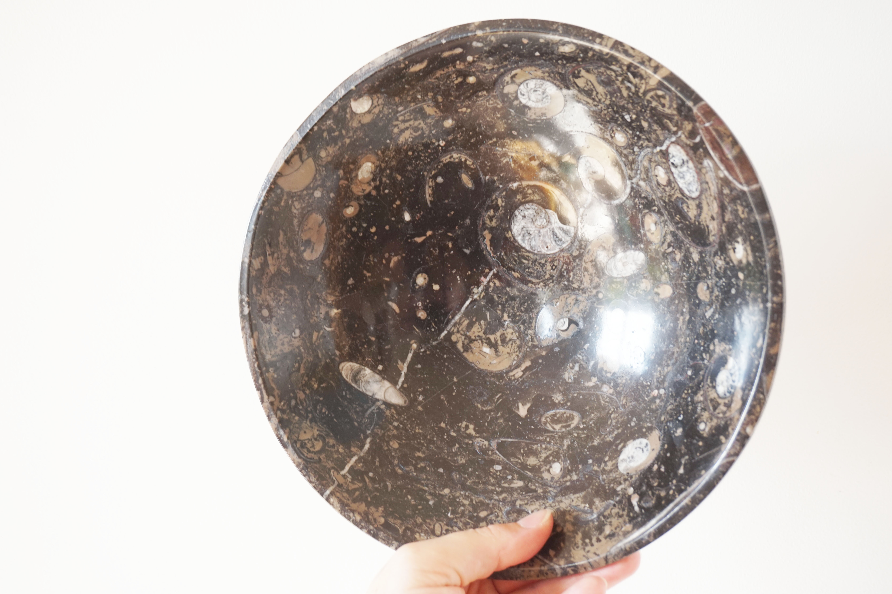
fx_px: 1003
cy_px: 297
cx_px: 446
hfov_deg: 47.9
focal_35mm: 40
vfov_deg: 33.0
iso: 160
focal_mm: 27
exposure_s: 1/60
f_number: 4.5
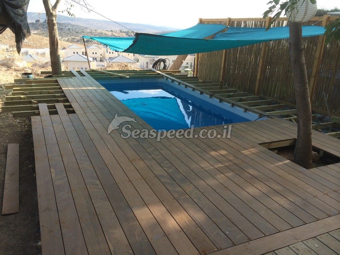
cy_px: 128
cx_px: 170
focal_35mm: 30
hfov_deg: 60.0
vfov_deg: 46.8
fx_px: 295
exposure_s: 1/586
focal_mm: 4.12
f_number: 2.2
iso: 32
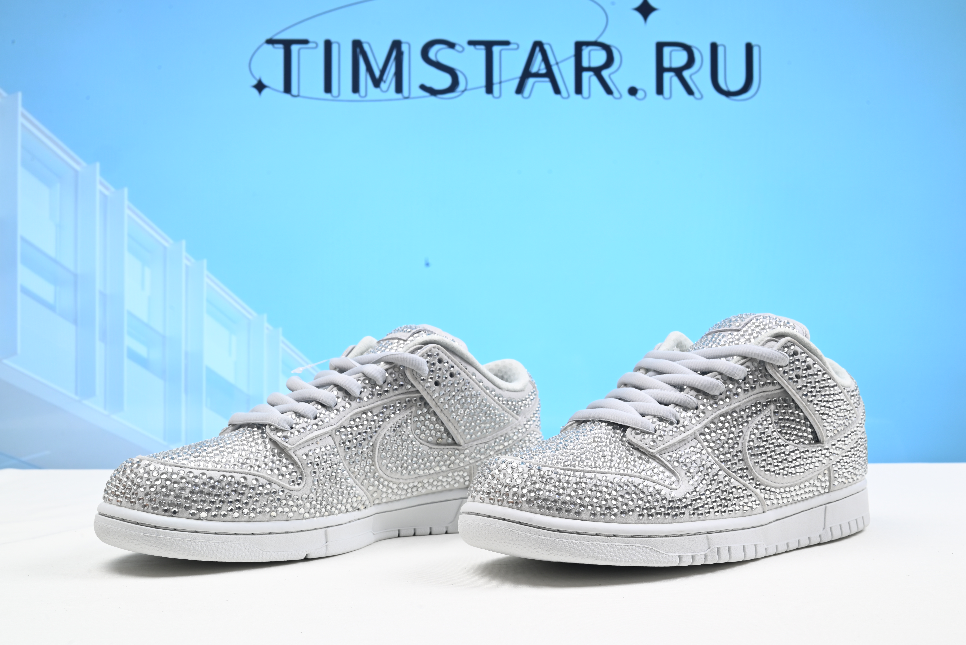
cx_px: 483
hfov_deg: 48.4
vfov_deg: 33.4
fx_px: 1074
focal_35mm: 40
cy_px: 322
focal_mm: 40
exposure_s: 1/2
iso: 100
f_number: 16
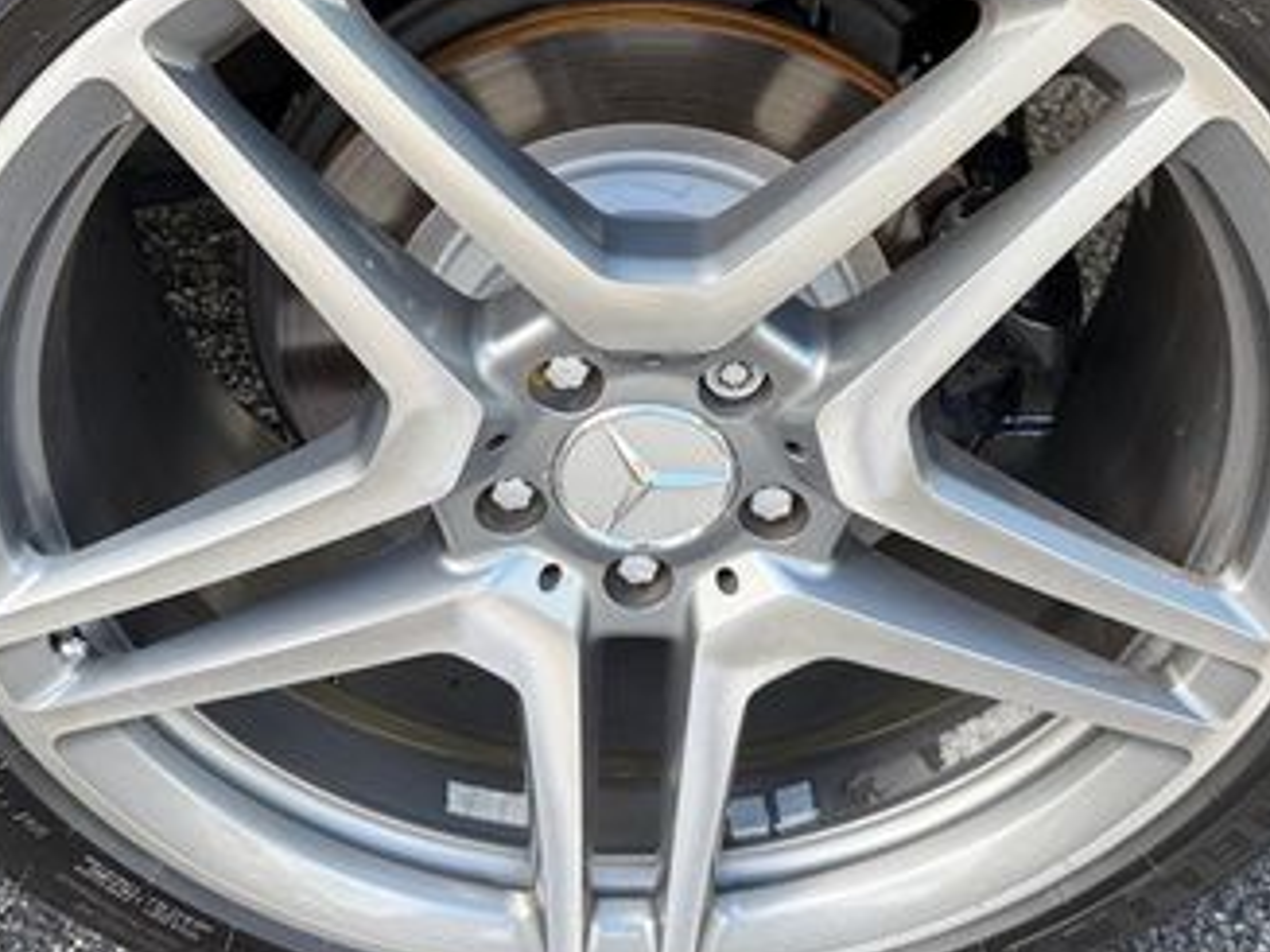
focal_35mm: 47
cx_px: 691
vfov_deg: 30.4
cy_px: 249
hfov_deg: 40.4
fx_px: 1724
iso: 80
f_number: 1.78
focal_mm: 6.76
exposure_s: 1/228
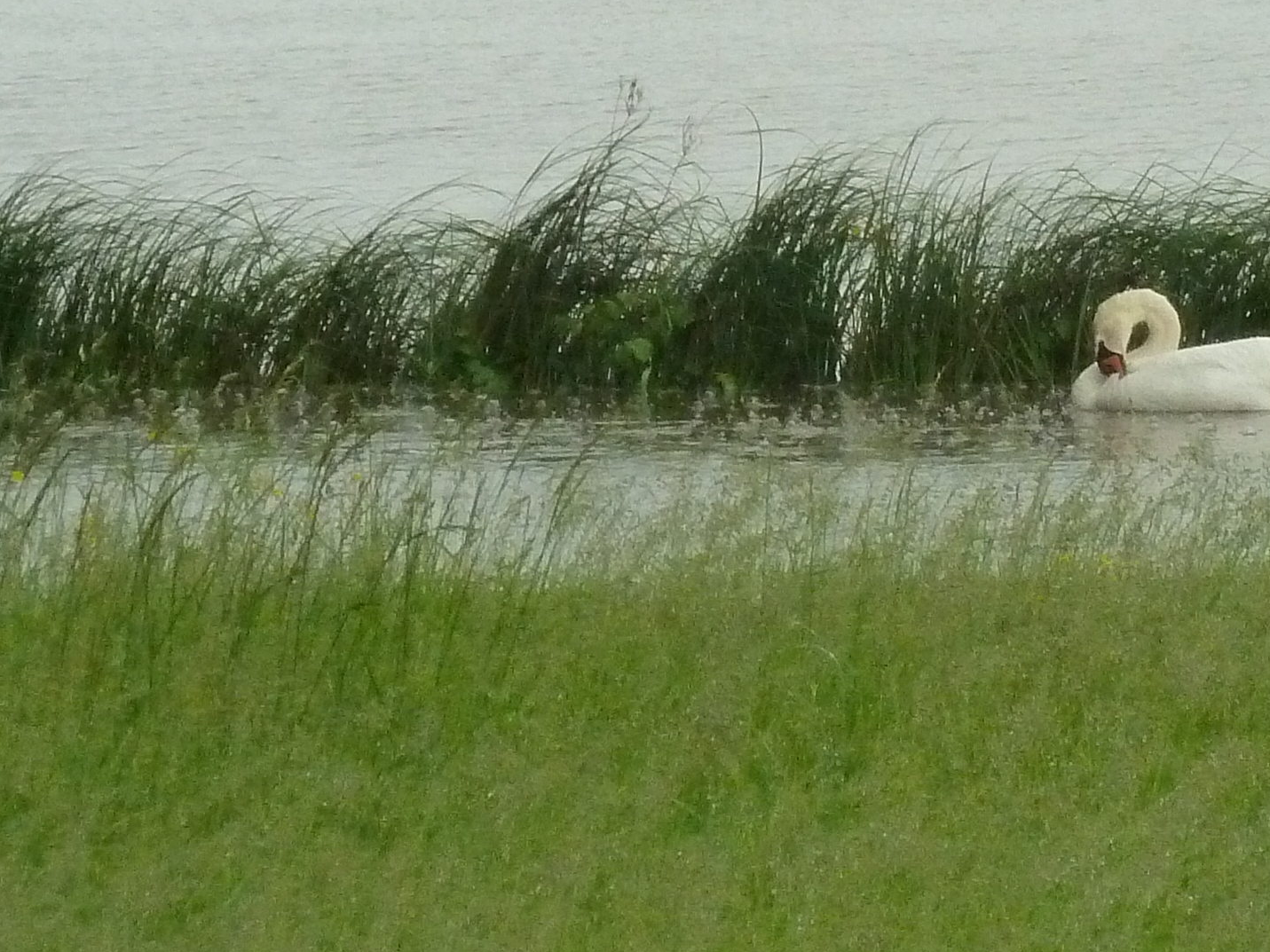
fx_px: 14050
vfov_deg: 3.9
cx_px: 1178
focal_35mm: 383
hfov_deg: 5.2
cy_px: -192
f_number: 4.5
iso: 500
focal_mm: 22.5
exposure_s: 1/400
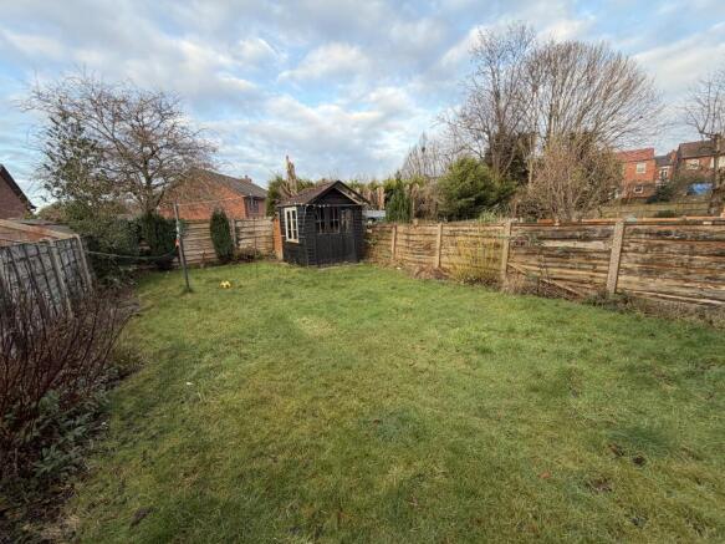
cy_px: 272
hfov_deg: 102.1
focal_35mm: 14
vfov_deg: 85.7
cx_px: 362
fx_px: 293
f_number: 2.2
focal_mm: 2.22
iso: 50
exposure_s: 1/121
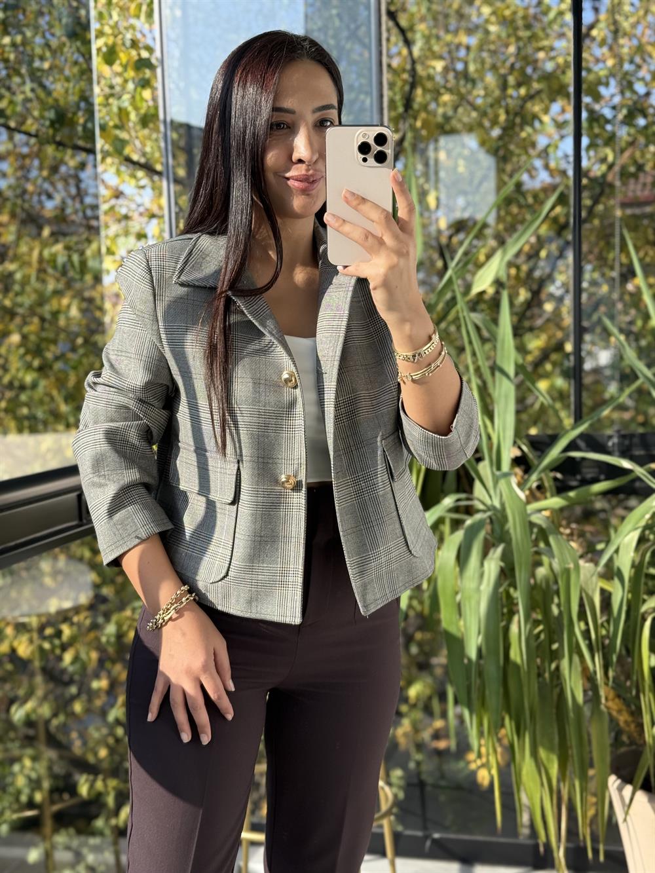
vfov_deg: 39.7
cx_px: 328
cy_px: 436
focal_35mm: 48
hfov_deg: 30.3
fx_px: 1211
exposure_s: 1/1027
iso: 100
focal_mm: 6.76
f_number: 1.78
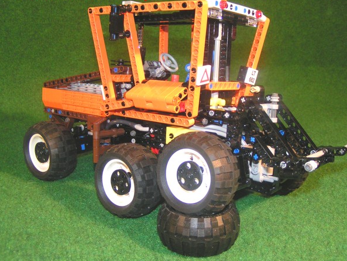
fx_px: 411
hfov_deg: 45.7
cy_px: 123
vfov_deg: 35.1
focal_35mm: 41
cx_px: 183
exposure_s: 1/40
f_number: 2.8
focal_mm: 5.8
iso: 200
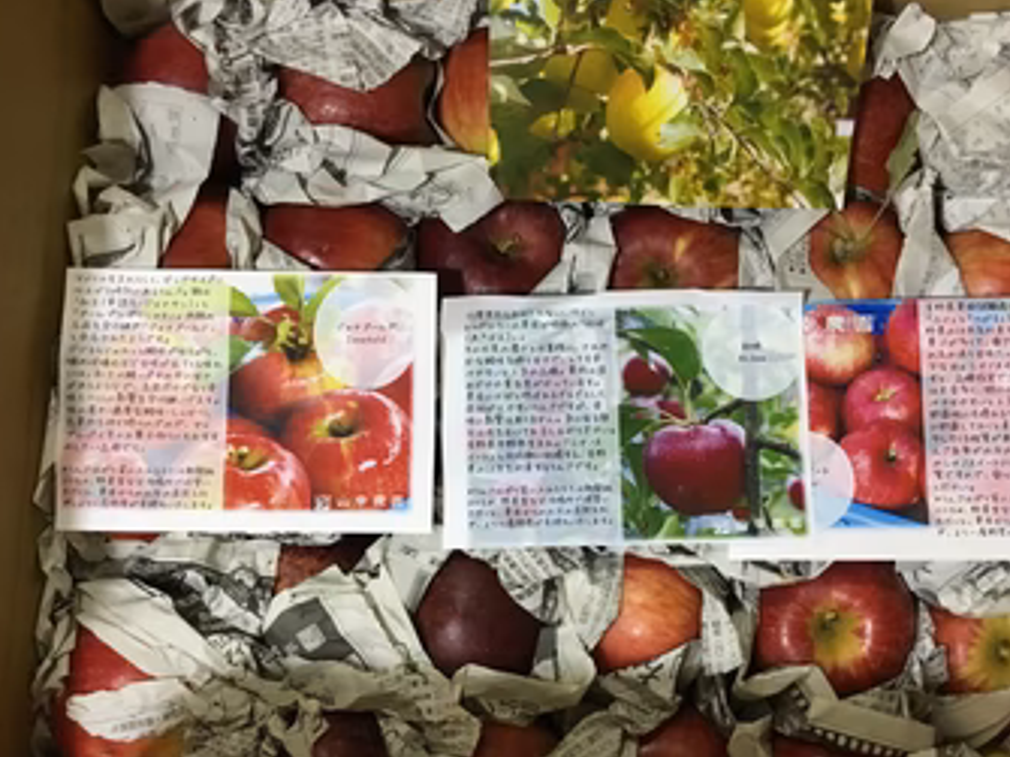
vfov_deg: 38.5
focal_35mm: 37
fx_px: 1079
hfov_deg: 50.1
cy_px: 443
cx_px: 558
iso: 200
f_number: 2.4
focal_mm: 3.3
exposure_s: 1/17
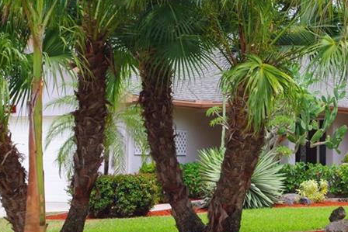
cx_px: 288
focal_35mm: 112
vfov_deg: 12.2
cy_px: 123
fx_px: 1083
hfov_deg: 18.1
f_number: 11
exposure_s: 1/125
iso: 200
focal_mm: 32.5
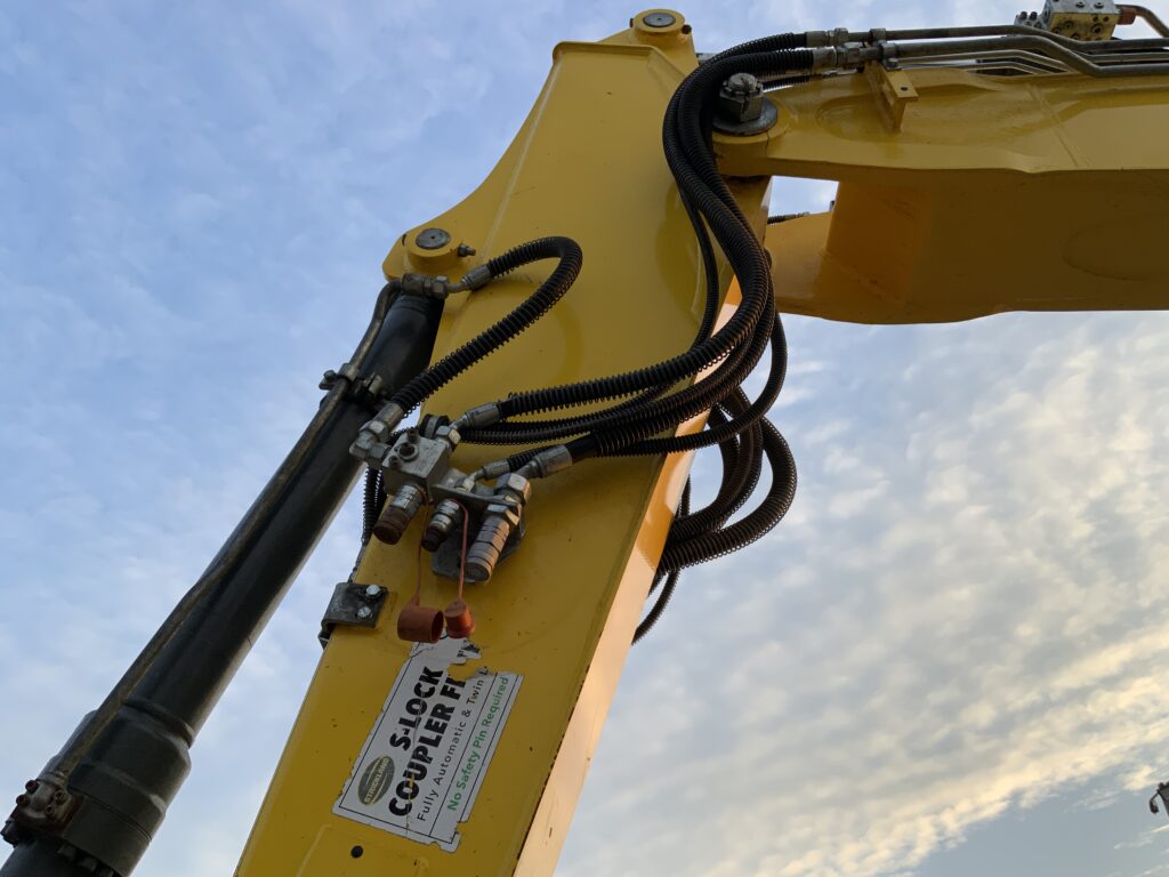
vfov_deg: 48.2
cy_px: 438
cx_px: 584
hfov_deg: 61.7
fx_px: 979
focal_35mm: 29
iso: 16
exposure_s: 1/362
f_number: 1.8
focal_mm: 3
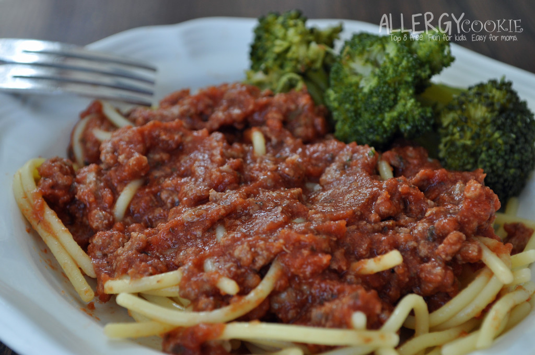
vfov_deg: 18.1
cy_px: 178
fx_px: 1113
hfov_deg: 27.0
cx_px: 268
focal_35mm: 75
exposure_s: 1/60
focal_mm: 50
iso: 400
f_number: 7.1
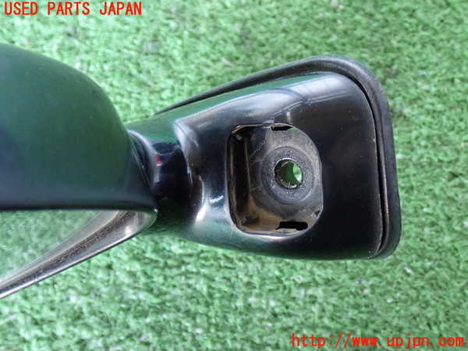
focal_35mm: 44
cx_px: 234
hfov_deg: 42.9
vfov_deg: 32.9
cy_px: 176
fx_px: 595
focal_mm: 7.84
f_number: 2.9
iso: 800
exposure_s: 1/15
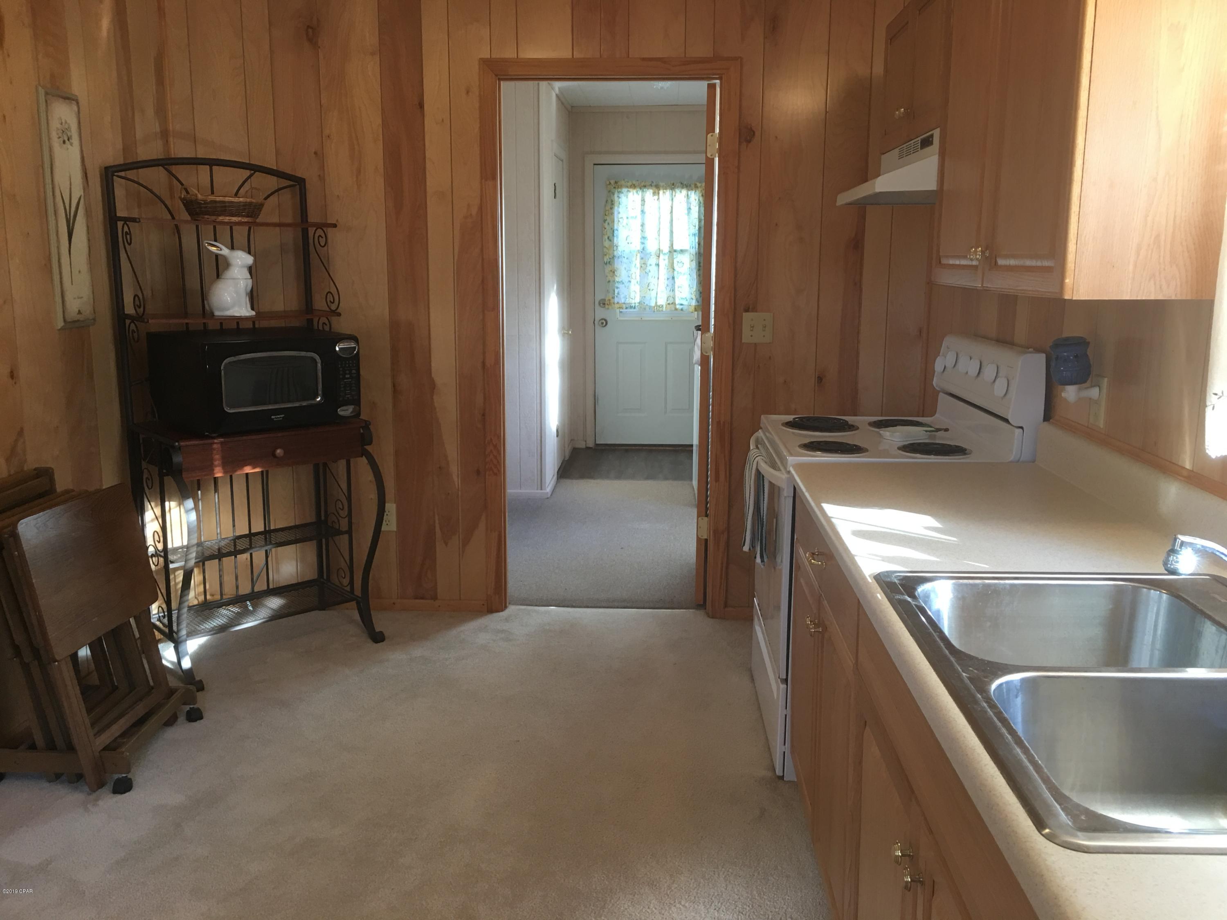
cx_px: 614
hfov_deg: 61.7
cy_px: 460
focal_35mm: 29
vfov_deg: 48.2
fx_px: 1028
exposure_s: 1/15
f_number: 2.2
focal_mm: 4.15
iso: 32
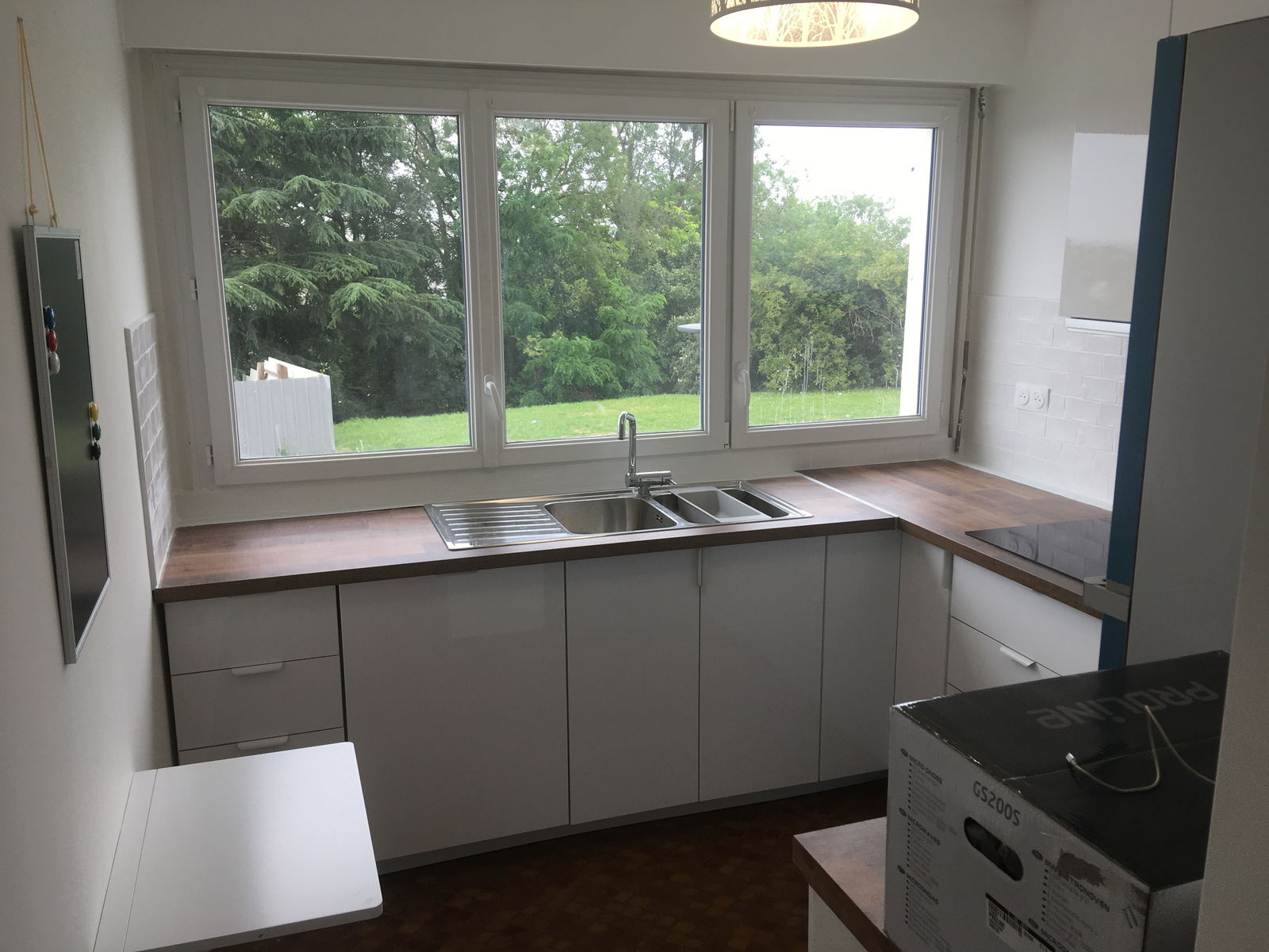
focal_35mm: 29
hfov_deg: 61.7
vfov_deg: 48.2
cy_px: 476
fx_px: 1063
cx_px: 634
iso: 25
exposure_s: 1/117
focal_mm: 4.15
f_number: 2.2
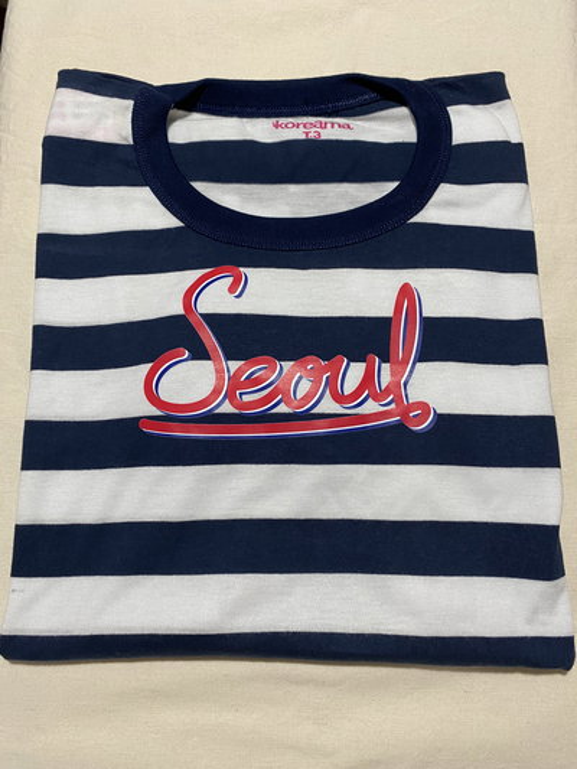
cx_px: 288
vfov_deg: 67.3
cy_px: 384
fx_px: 578
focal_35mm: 26
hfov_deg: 53.1
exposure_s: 1/50
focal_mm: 4.25
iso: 80
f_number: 1.8
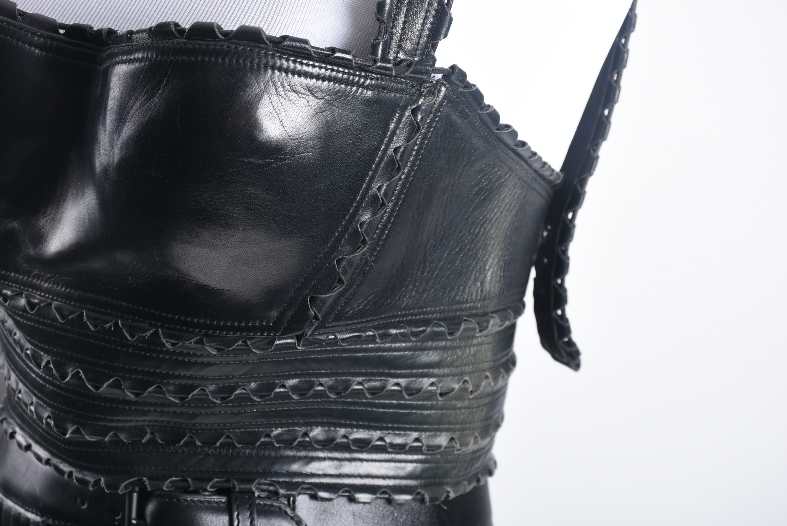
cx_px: 394
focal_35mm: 90
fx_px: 1969
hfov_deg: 22.6
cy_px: 263
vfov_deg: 15.2
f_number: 10
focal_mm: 60
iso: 200
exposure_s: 1/200
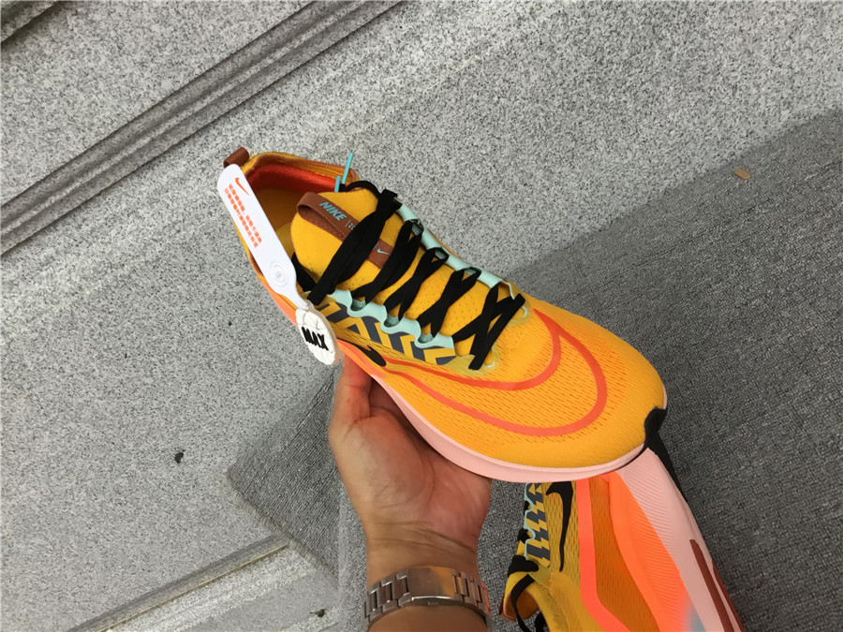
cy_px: 316
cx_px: 422
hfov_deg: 58.4
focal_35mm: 31
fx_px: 755
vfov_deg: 45.4
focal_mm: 3.3
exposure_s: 1/33
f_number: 2.4
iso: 32
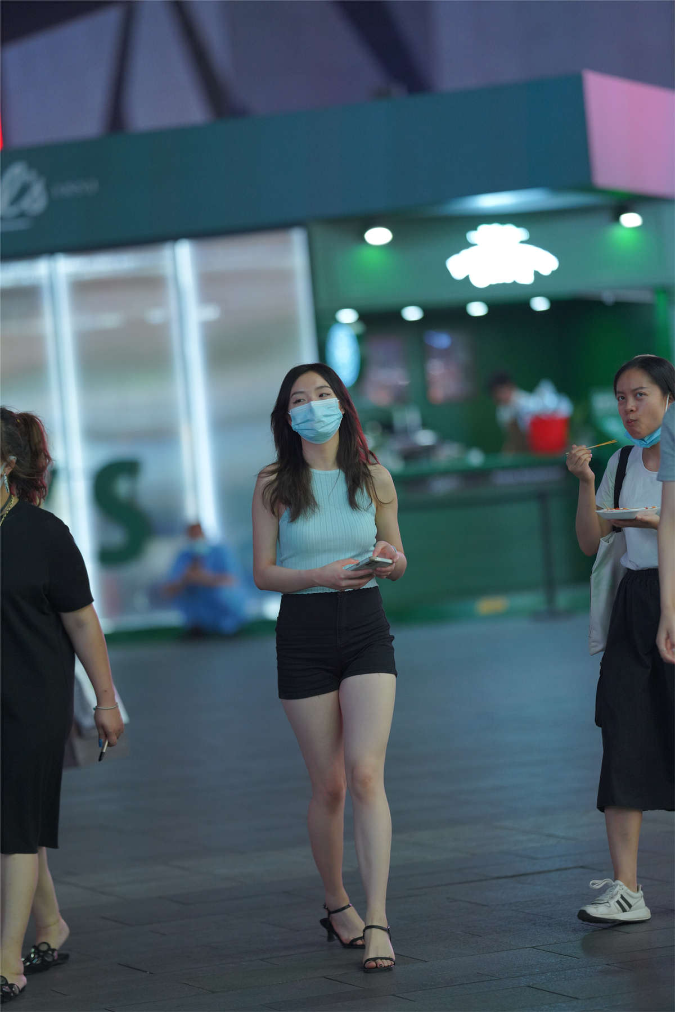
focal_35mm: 135
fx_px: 3797
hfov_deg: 10.2
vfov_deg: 15.2
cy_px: 506
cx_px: 338
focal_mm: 135
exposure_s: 1/400
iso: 1250
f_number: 1.8
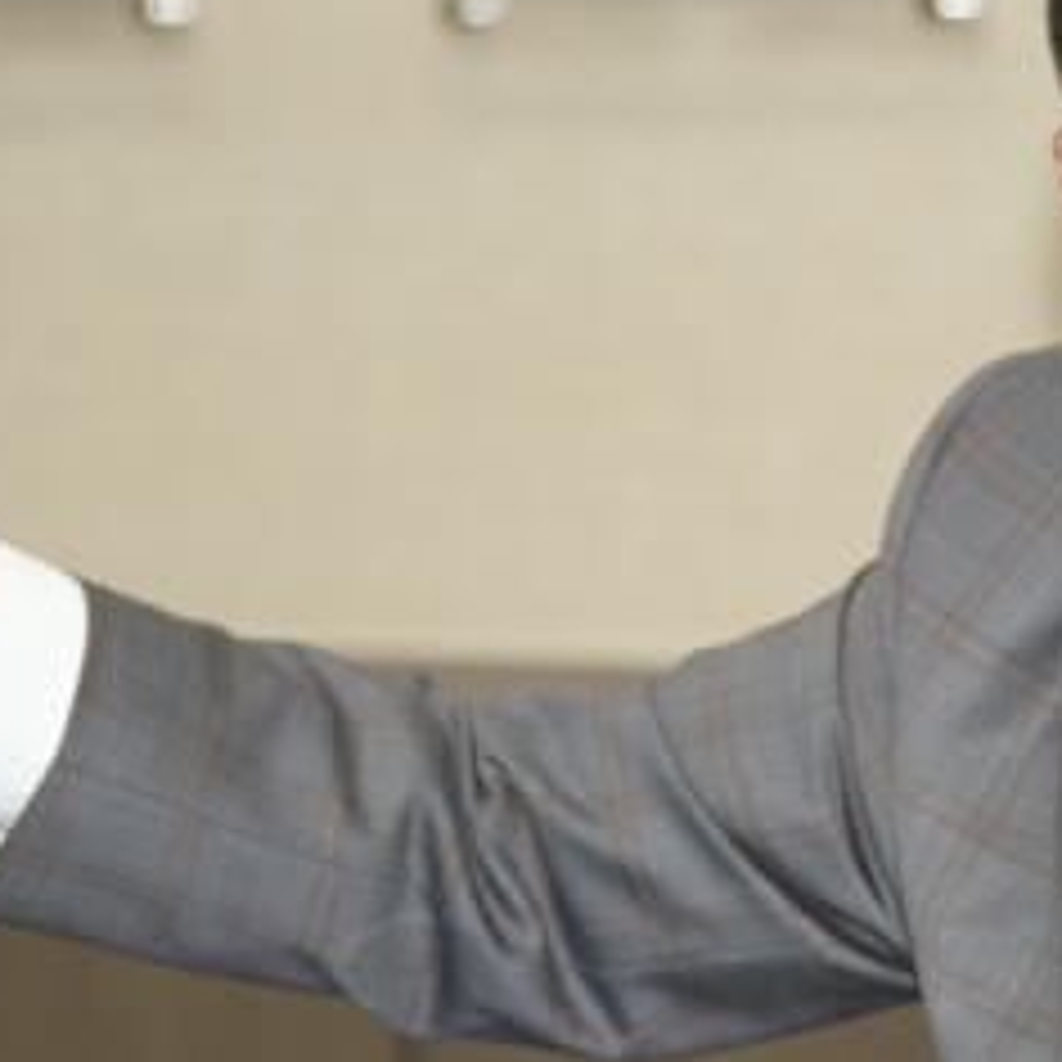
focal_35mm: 323
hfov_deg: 5.4
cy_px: 623
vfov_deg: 5.4
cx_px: 801
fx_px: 11211
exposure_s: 1/250
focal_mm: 112
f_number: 4
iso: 800
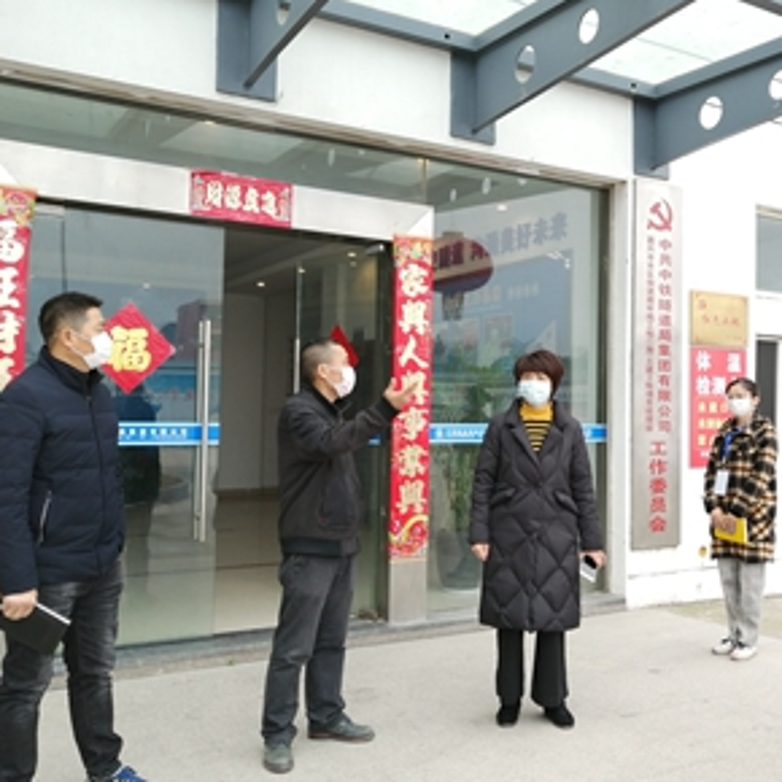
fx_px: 946
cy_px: 380
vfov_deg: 44.9
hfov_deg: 44.3
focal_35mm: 37
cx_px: 518
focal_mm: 3.62
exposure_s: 1/90
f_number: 1.8
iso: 50
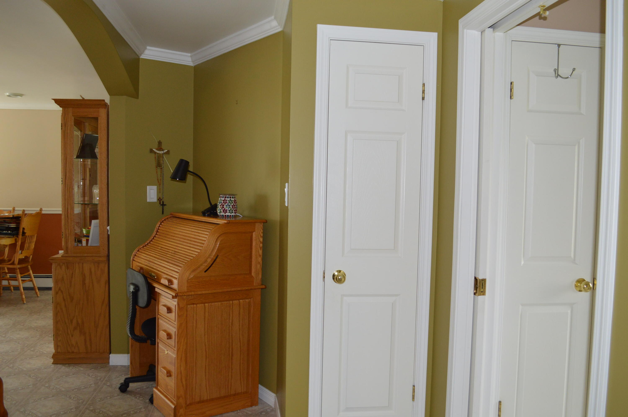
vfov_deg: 43.5
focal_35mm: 30
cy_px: 208
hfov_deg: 62.0
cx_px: 314
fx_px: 523
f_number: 3.8
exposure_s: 1/60
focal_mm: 20
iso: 640
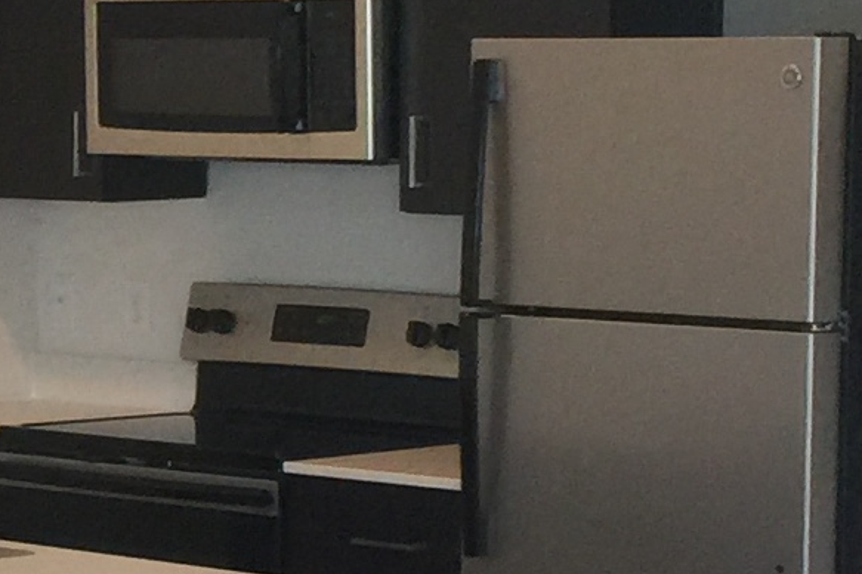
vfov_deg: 8.1
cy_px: 396
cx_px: -590
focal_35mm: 169
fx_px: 4044
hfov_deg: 11.4
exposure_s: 1/30
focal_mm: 4.15
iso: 40
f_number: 2.2
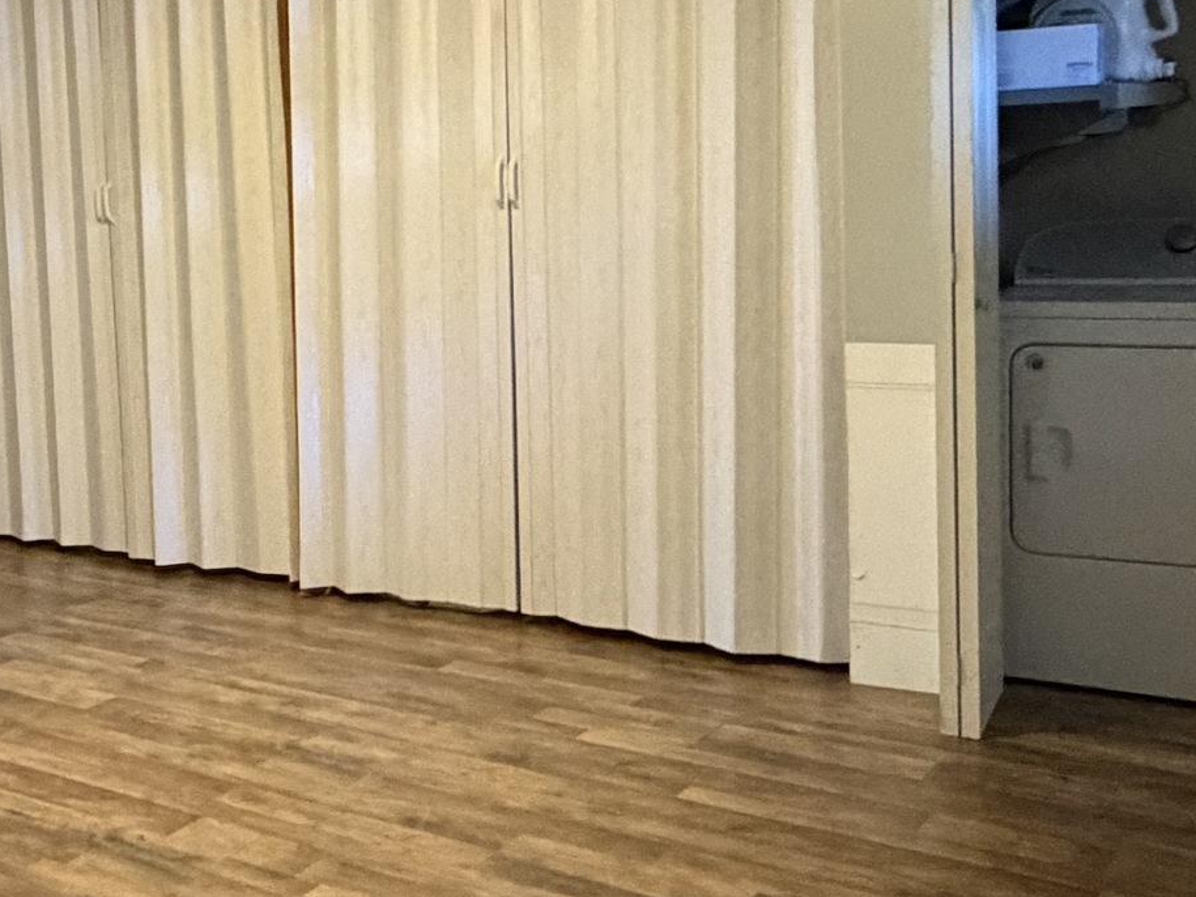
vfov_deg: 30.6
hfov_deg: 37.3
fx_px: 1624
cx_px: 77
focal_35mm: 47
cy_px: 294
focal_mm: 2.22
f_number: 2.2
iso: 1000
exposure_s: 1/40
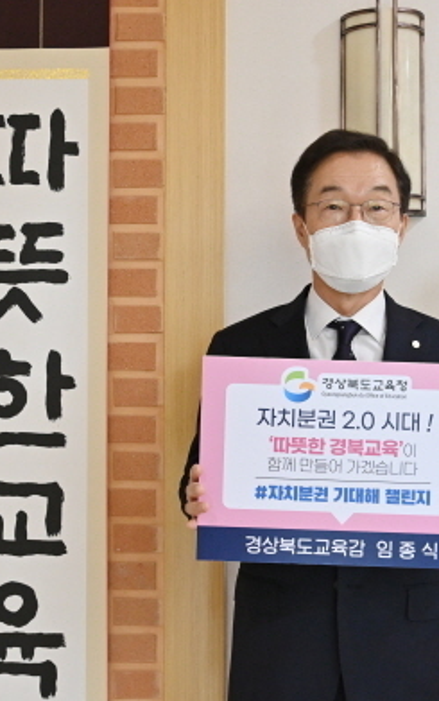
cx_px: 260
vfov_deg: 40.3
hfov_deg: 25.8
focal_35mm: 50
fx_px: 955
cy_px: 348
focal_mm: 32
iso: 3200
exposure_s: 1/200
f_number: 5.6
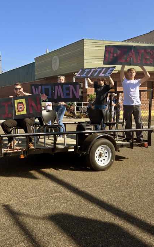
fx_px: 242
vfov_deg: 53.9
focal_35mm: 36
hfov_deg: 34.2
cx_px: 29
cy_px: 112
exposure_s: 1/1700
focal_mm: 5.4
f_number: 1.8
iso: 25
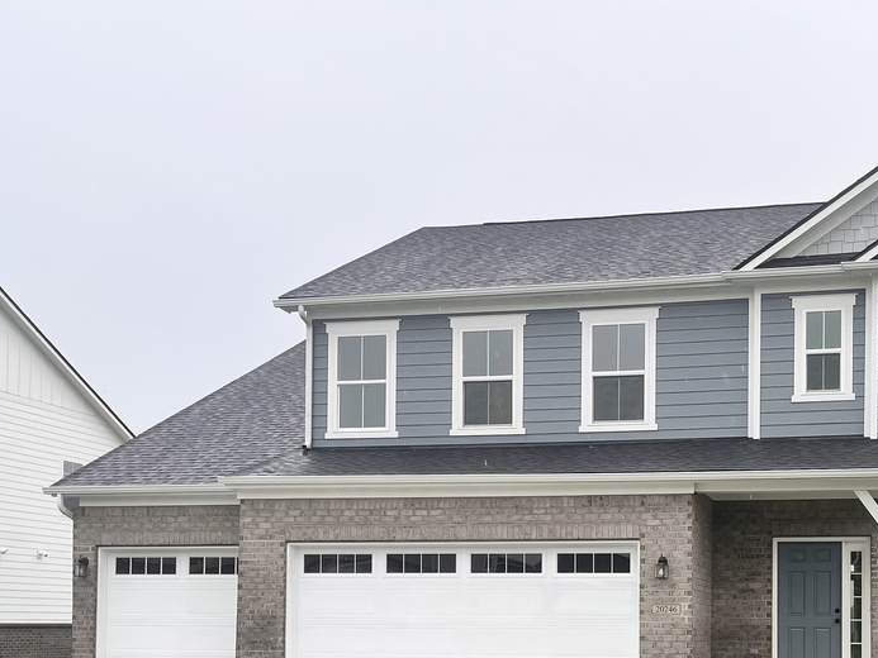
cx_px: 628
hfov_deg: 38.9
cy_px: 577
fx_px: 1218
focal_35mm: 48
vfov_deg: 29.2
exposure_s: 1/804
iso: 50
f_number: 1.6
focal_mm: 5.1
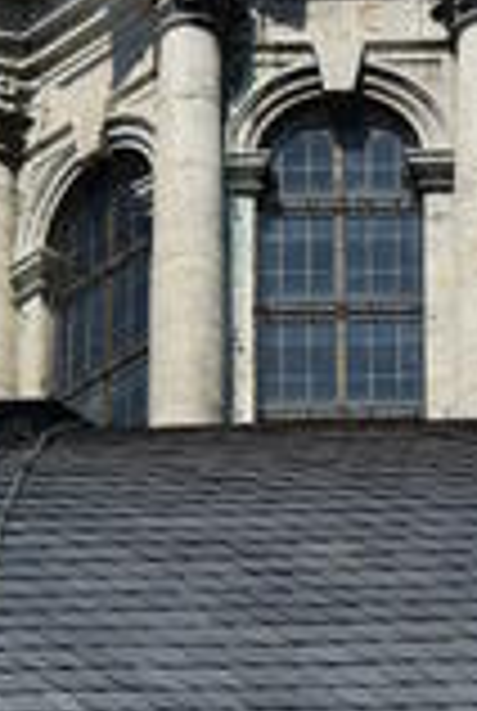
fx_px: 10665
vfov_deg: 3.8
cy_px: -423
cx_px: 299
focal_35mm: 539
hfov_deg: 2.6
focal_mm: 98
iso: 100
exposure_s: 1/500
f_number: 5.6
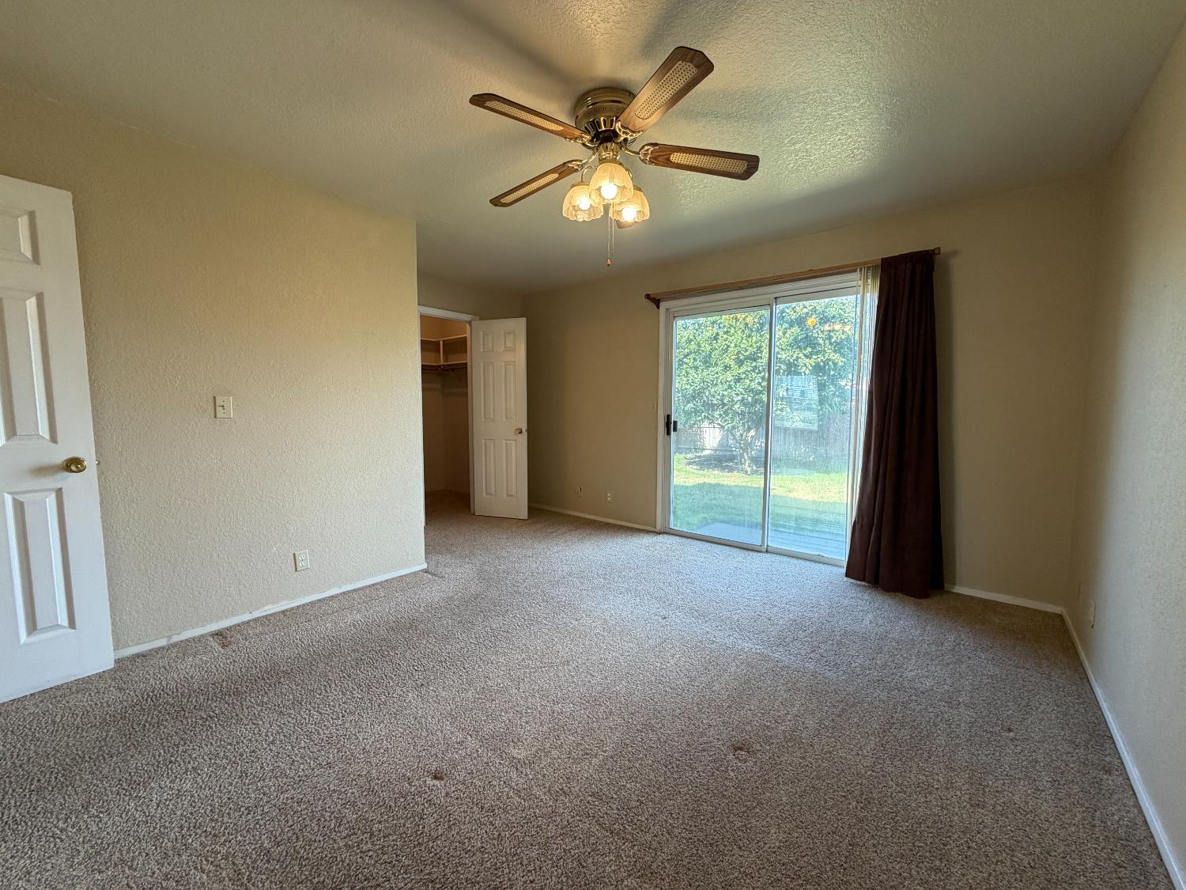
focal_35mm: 14
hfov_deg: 102.1
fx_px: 480
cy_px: 445
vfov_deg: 85.7
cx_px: 593
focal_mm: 2.22
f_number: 2.2
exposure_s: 1/120
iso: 160
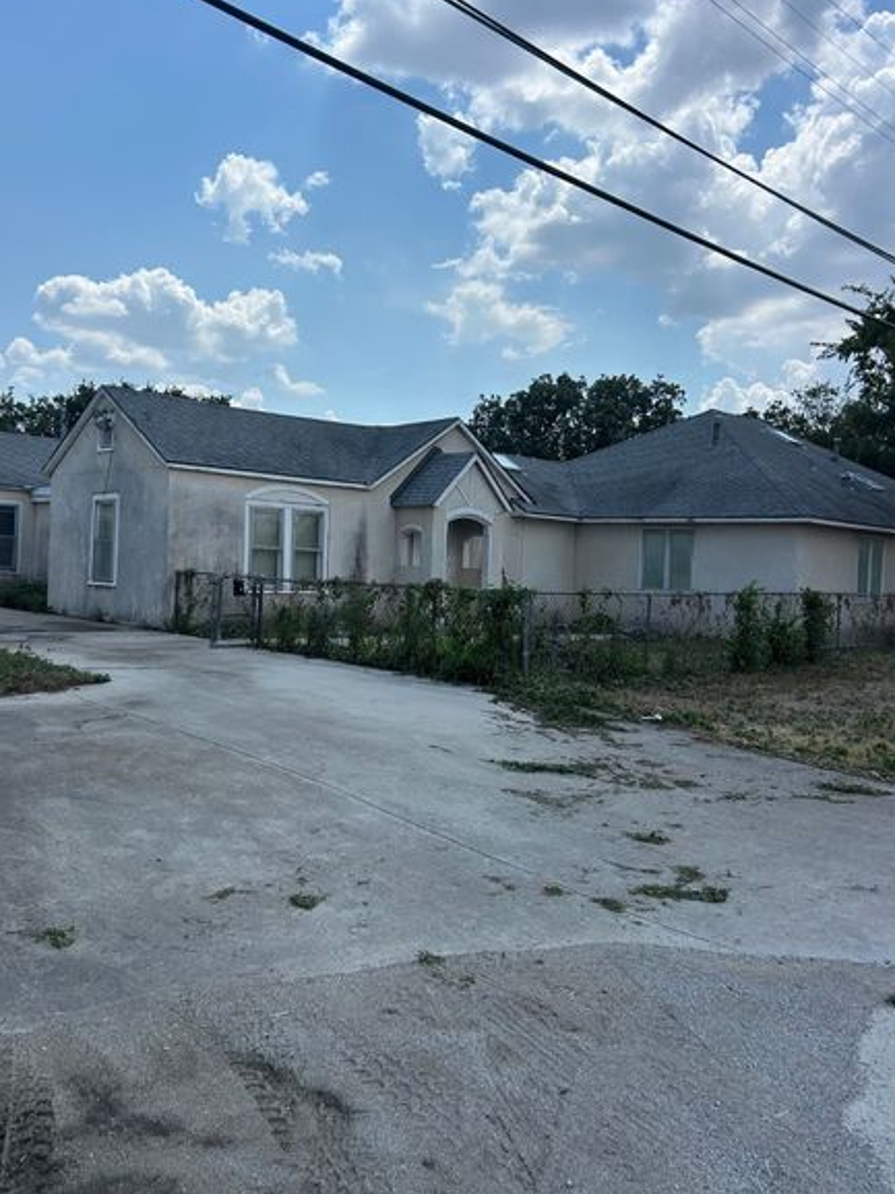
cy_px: 567
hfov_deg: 46.6
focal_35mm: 30
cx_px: 382
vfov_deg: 60.0
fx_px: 1035
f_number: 1.5
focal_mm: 5.7
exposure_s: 1/8000
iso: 50
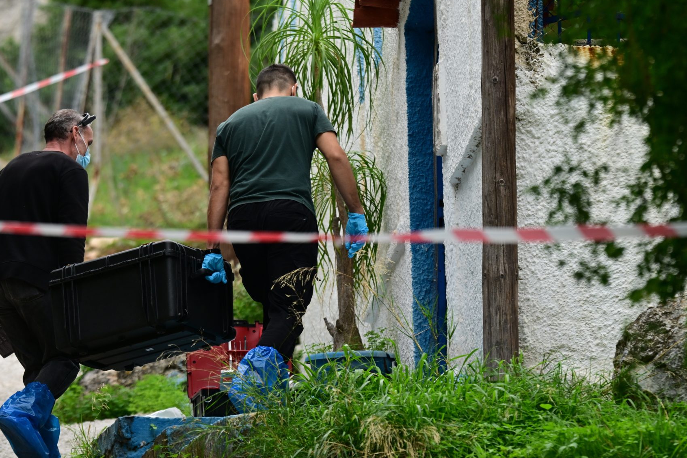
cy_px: 213
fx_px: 10858
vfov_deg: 2.4
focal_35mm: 569
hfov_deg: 3.6
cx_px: 311
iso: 800
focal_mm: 470
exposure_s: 1/800
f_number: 6.3
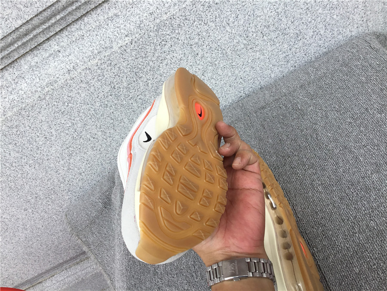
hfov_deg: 58.4
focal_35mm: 31
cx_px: 194
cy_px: 146
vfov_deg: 45.4
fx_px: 347
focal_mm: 3.3
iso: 25
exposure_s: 1/362
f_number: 2.4
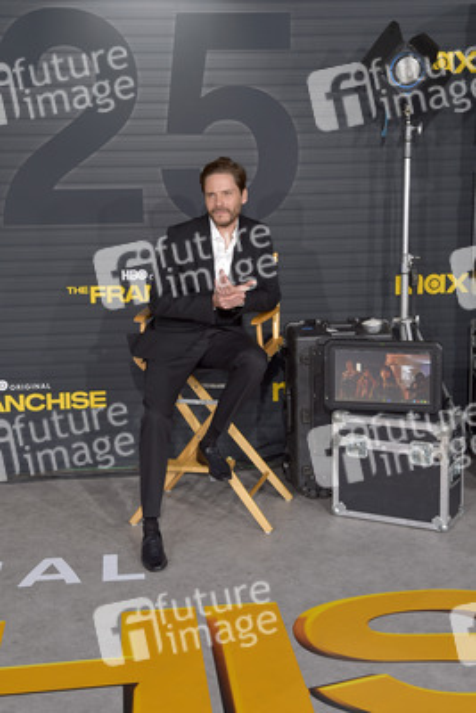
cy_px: 356
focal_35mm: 52
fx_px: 1030
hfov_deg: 26.0
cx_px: 238
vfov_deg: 38.2
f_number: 6.3
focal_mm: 52
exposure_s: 1/250
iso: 320
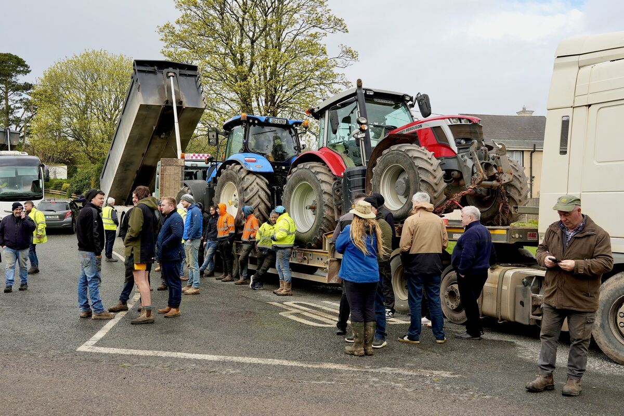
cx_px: 312
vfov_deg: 36.9
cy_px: 208
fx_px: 624
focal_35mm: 36
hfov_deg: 53.1
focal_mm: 24
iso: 125
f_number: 5
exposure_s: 1/250
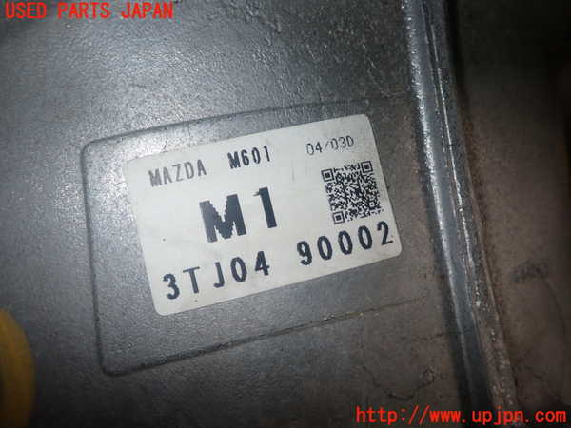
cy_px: 214
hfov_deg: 60.0
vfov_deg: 46.8
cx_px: 286
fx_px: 495
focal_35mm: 30
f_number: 6.3
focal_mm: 5.4
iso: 200
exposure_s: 1/30
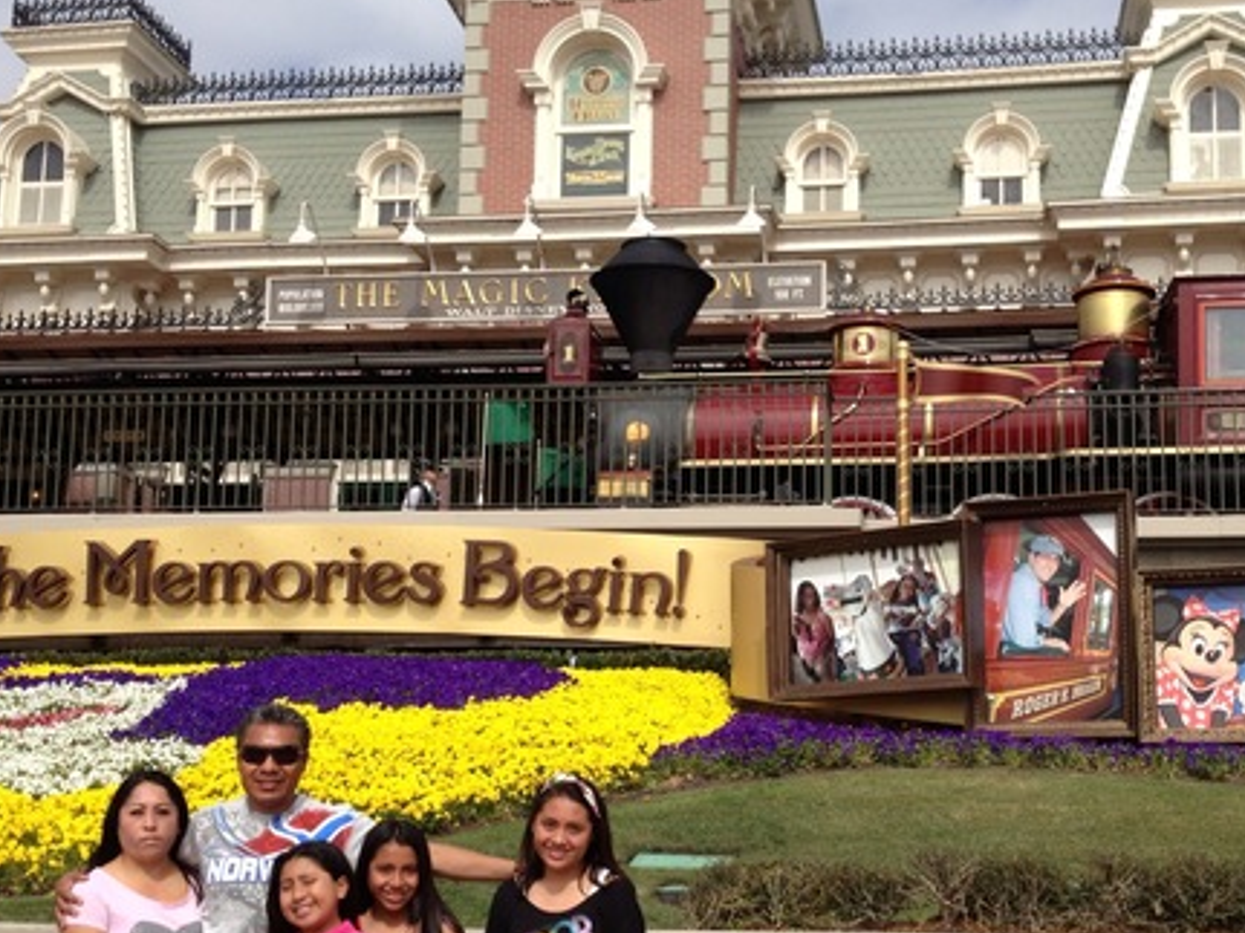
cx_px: 742
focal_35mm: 52
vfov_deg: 27.9
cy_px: 581
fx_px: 1870
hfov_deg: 36.7
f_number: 2.4
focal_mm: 4.28
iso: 50
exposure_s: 1/2208
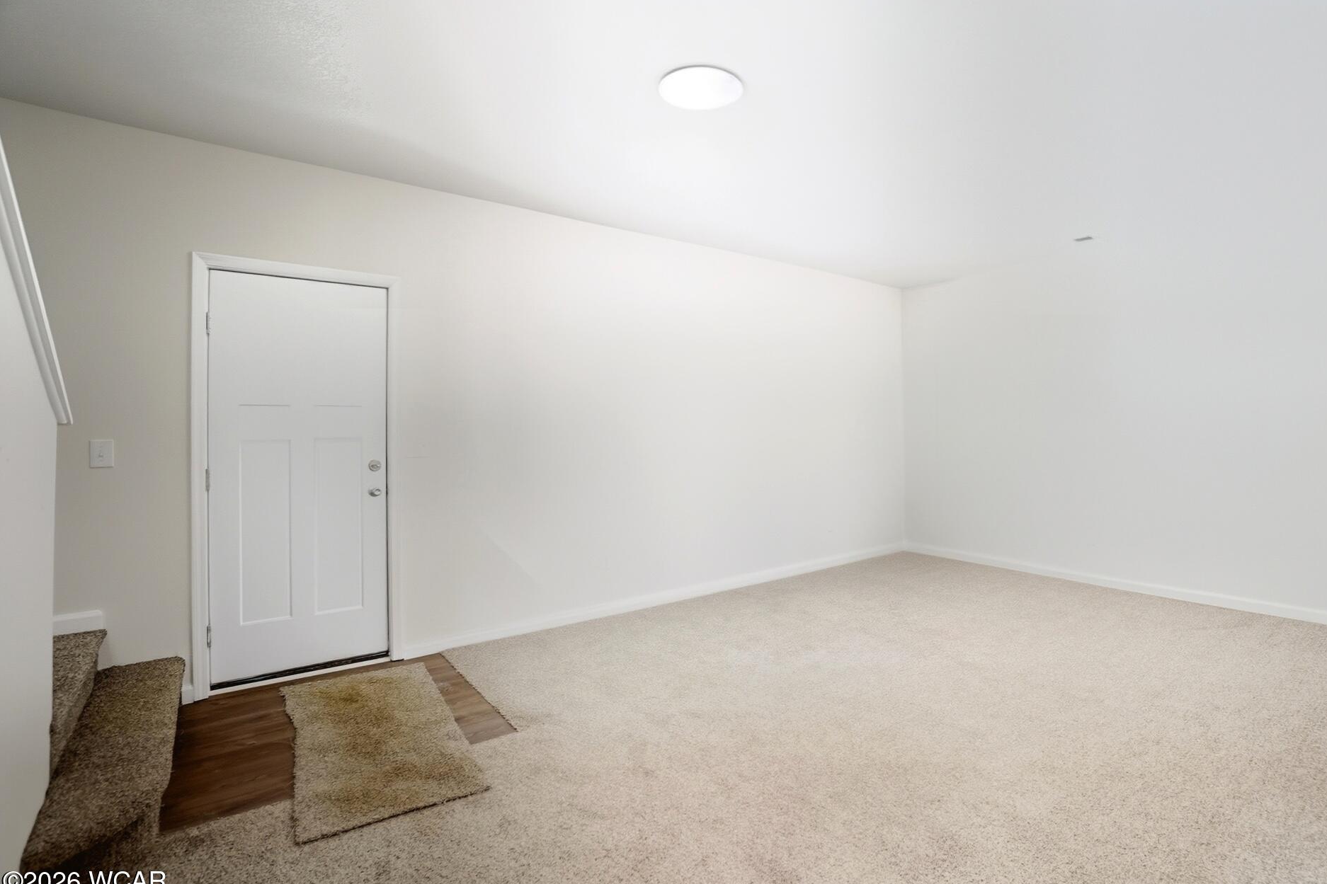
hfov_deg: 96.6
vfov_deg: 73.7
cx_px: 707
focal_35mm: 16
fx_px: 590
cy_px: 454
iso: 2500
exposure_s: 1/30
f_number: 4
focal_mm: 10
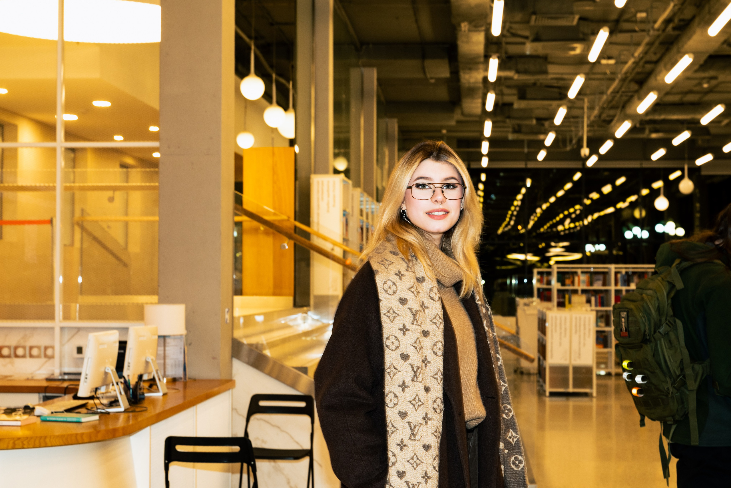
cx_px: 366
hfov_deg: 31.9
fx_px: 1280
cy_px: 244
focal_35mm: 63
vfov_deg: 21.6
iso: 800
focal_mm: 63
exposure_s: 1/30
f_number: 8
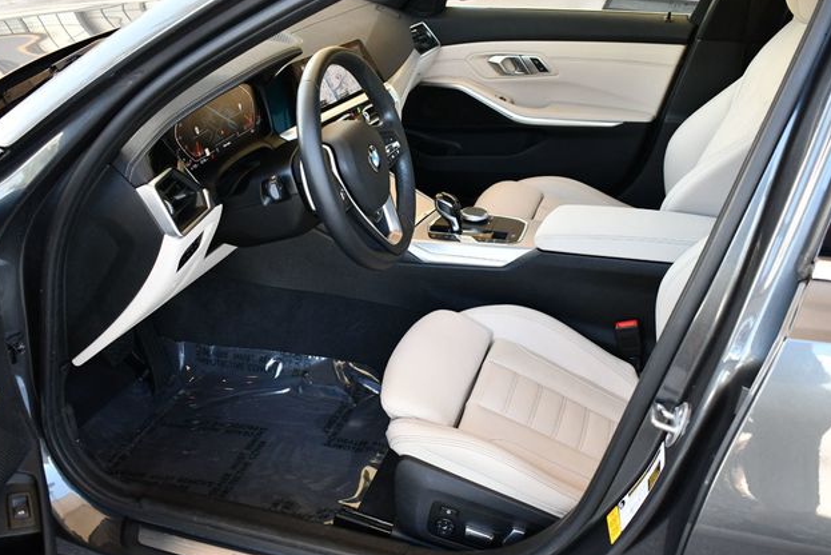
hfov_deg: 51.9
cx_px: 409
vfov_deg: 36.0
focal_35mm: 37
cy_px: 276
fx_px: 854
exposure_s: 1/250
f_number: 3.5
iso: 800
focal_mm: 18
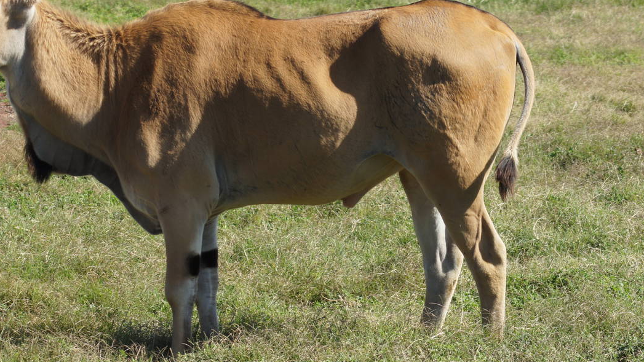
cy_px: 133
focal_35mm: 240
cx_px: 179
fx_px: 4098
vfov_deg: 5.1
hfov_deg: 9.0
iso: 100
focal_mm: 100
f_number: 6.3
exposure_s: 1/250
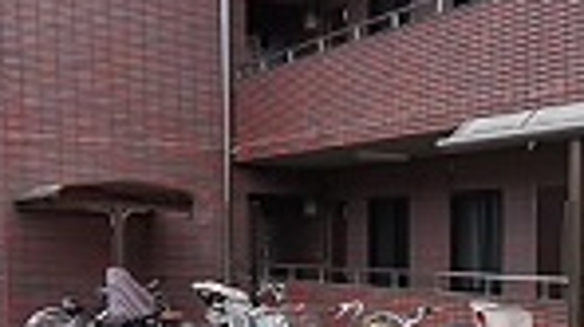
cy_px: 469
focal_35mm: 86
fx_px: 1331
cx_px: 616
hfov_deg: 23.5
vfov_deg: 13.3
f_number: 5
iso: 100
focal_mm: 16
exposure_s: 1/200
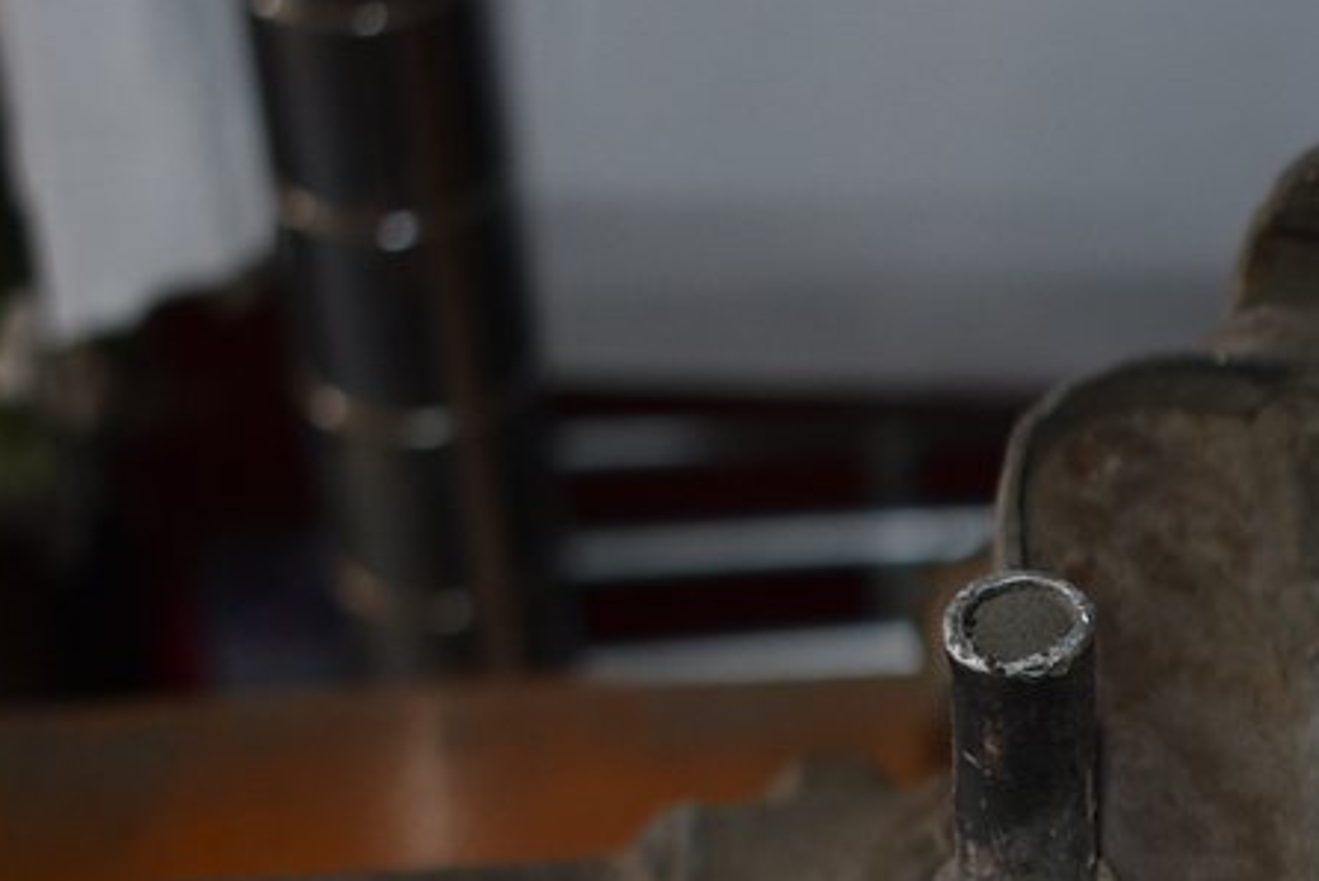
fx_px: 5023
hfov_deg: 14.3
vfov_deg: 9.5
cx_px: 1715
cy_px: 1666
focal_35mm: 137
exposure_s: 1/60
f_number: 4
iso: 280
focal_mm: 24
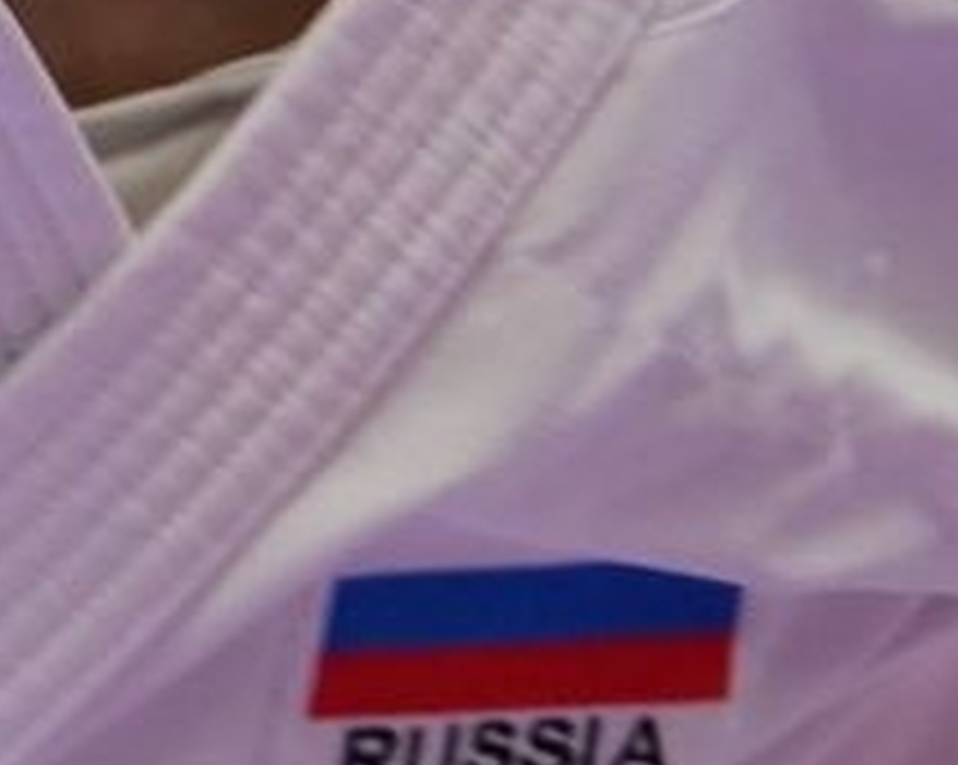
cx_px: -1205
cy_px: -968
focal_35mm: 1096
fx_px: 31047
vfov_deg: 1.4
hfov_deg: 1.8
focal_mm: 138
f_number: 2.8
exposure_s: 1/1000
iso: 2500
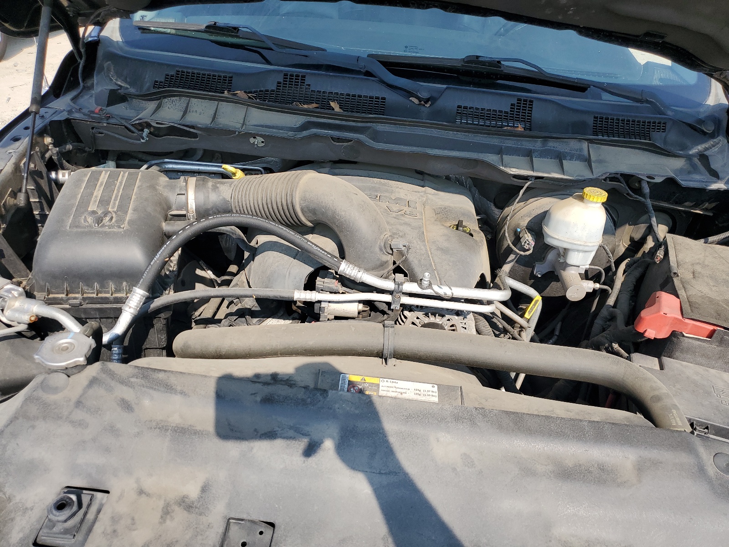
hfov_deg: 67.3
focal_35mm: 26
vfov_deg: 53.1
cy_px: 274
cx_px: 364
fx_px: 548
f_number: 1.5
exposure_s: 1/2000
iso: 50
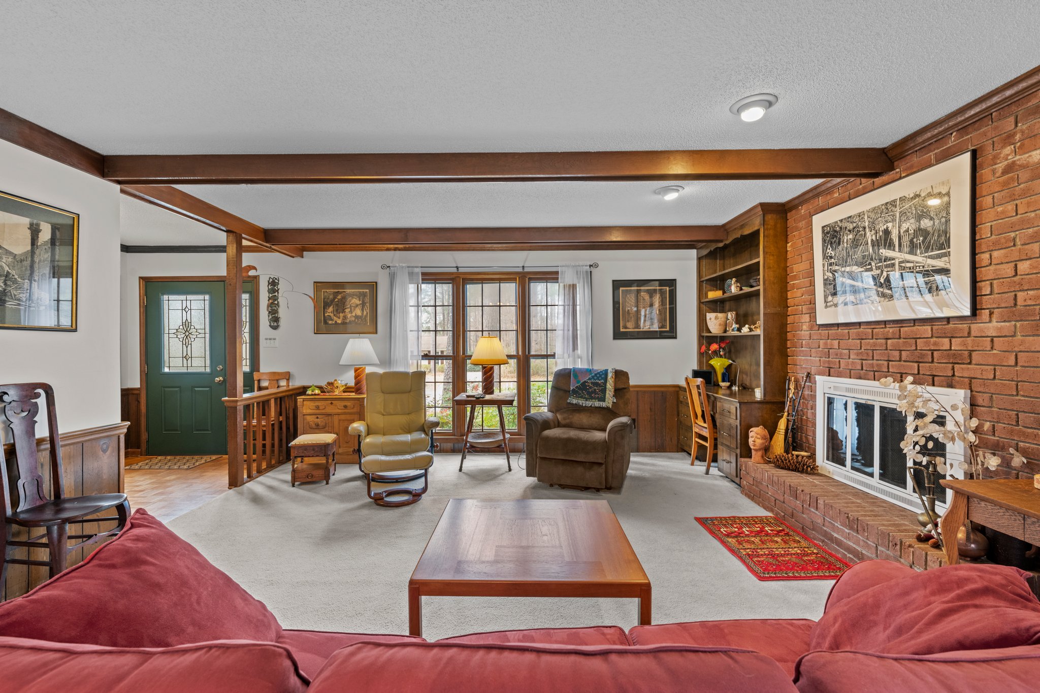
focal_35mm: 15
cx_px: 520
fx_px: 433
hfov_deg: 100.4
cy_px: 346
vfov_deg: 77.3
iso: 400
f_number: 7.1
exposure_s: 1
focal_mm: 15
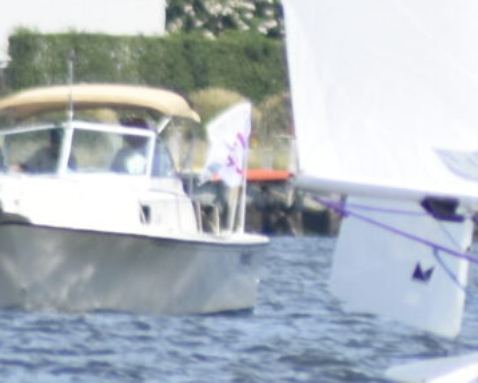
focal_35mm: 3018
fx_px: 42730
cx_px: 936
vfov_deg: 0.5
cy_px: -413
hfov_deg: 0.6
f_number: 5.6
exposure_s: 1/1600
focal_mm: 300
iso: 400
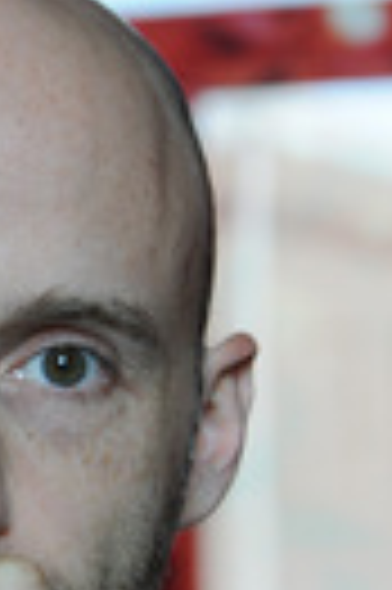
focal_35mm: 239
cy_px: 356
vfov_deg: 8.6
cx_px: 68
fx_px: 3914
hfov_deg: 5.7
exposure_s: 1/30
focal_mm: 52
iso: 400
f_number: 4
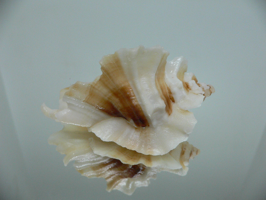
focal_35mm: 35
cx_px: 133
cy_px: 100
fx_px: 269
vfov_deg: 40.7
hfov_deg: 52.6
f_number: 2.8
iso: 200
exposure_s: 1/60
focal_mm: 4.6
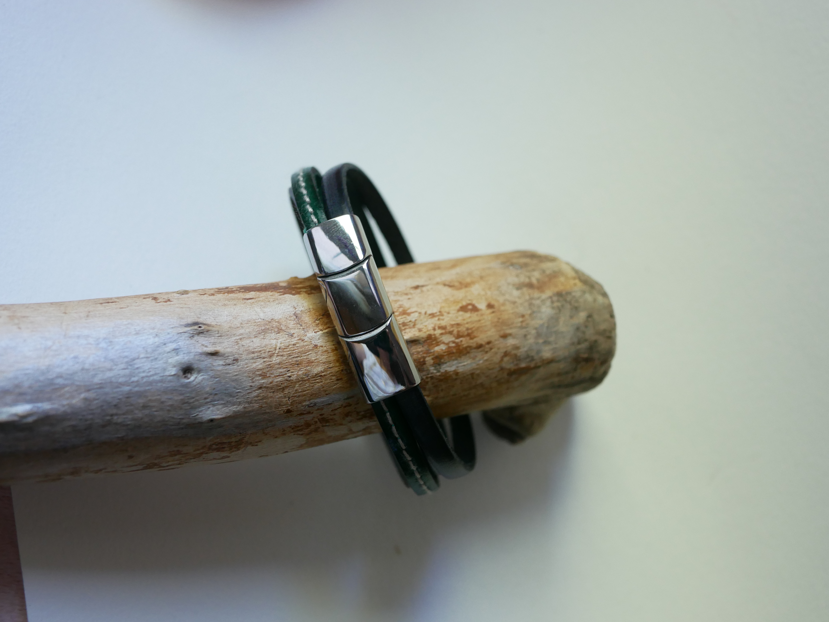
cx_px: 414
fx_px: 1198
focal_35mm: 50
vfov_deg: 29.1
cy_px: 311
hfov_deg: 38.2
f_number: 4
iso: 800
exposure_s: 1/40
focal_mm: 25
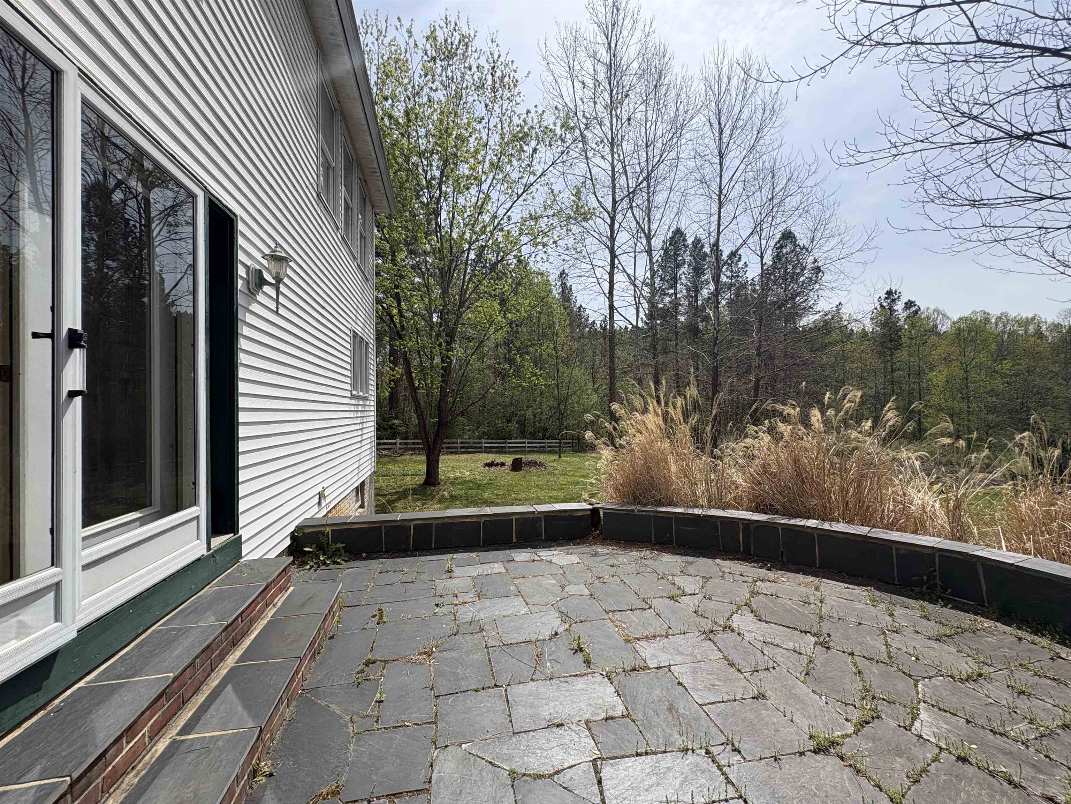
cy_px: 402
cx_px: 536
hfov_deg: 102.1
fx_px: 433
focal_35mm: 14
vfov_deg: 85.7
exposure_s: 1/1789
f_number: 2.2
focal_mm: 2.22
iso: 50
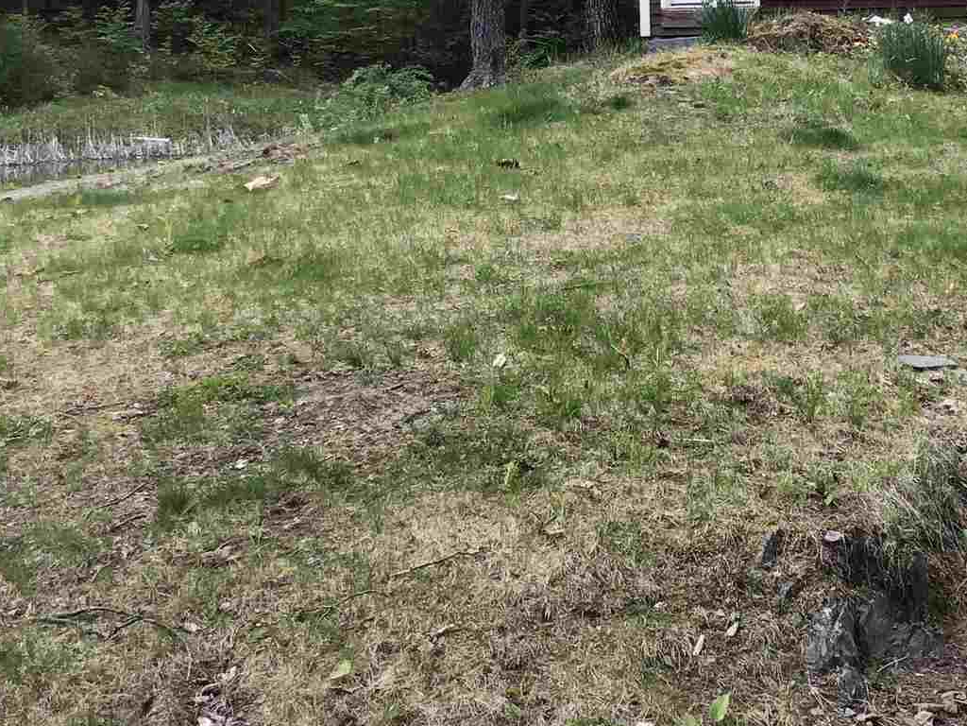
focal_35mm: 62
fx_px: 1732
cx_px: 883
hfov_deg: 29.8
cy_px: 83
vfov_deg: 23.1
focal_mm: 3.3
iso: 25
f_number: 2.4
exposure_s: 1/297
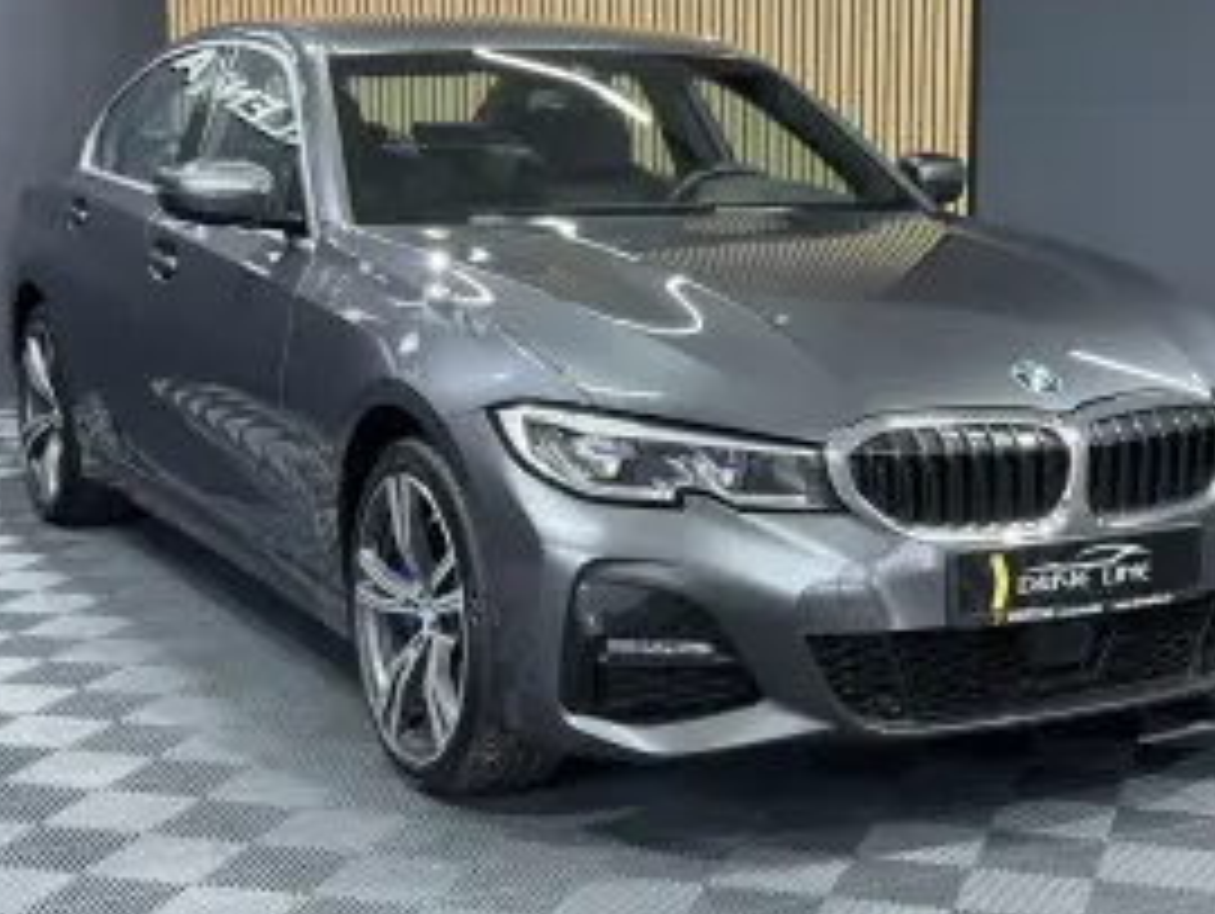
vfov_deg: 22.9
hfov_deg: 30.1
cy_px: 369
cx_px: 738
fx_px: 2248
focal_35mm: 64
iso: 160
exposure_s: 1/50
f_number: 1.78
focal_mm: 6.76
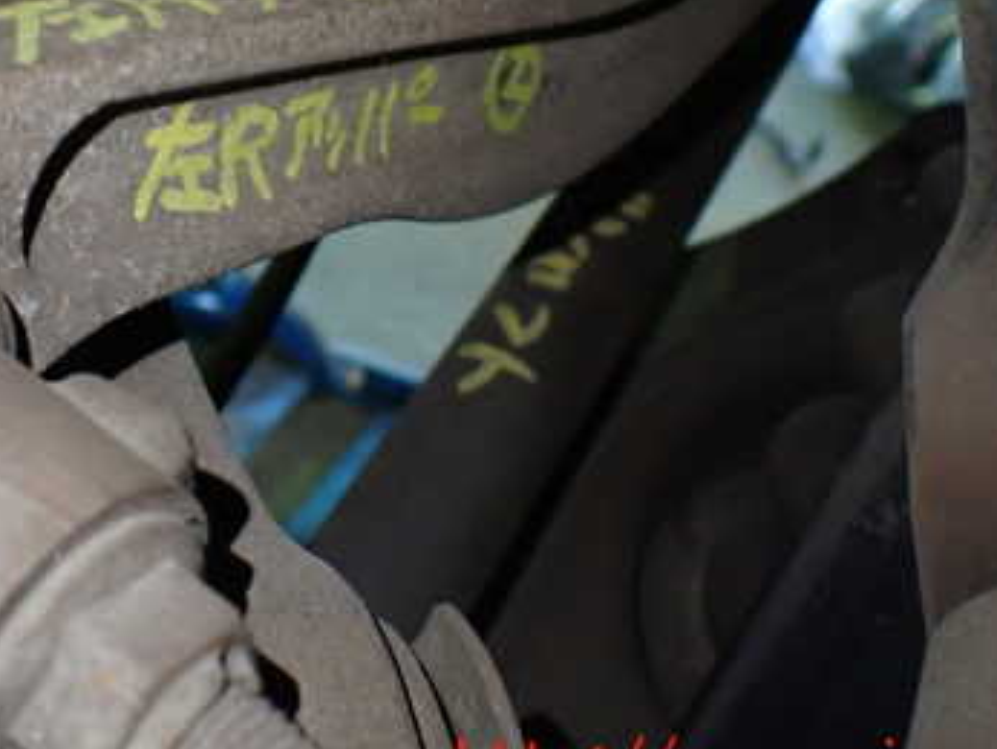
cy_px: 156
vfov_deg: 27.5
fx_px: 1499
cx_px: 242
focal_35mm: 52
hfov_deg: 35.9
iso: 800
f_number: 2.3
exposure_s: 1/60
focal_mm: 5.4
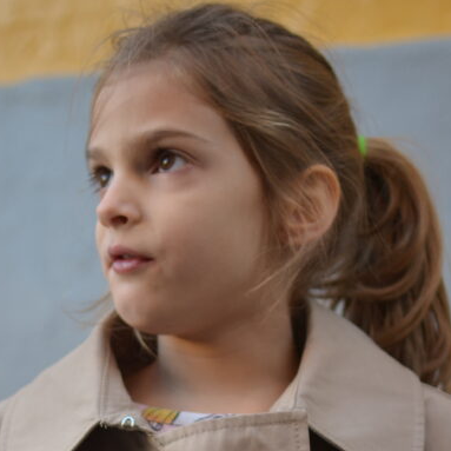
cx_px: 217
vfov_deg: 14.1
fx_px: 1756
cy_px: 583
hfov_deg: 14.6
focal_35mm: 119
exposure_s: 1/400
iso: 160
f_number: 1.8
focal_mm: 35
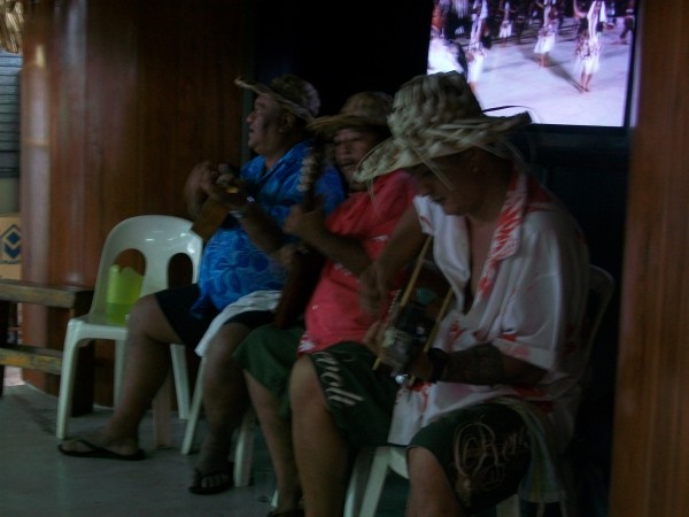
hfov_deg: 31.2
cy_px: 258
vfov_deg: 23.7
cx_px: 344
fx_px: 1234
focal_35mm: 62
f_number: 4.1
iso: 160
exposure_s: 1/8
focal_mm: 11
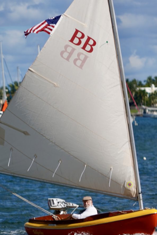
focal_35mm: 310
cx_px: 64
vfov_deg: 6.6
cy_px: 105
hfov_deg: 4.4
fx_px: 2027
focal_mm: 240
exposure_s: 1/2000
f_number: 6.3
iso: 250
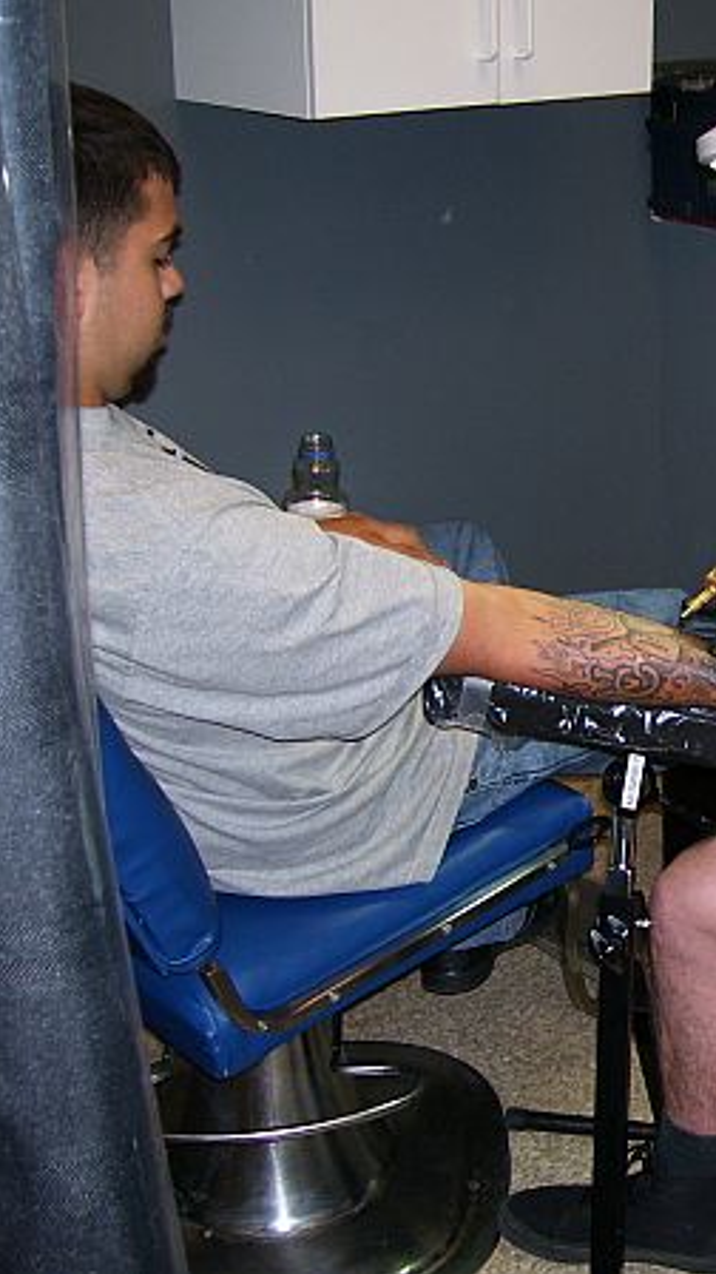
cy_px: 637
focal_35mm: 54
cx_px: 844
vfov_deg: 38.5
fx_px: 1823
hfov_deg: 20.8
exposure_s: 1/60
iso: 80
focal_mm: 6
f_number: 2.7
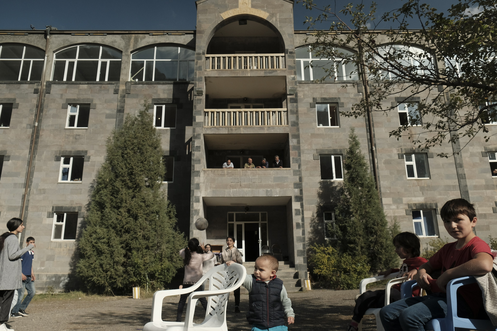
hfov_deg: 67.4
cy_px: 166
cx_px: 248
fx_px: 373
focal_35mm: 27
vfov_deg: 47.9
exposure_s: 1/250
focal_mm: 18
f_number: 5.6
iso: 800
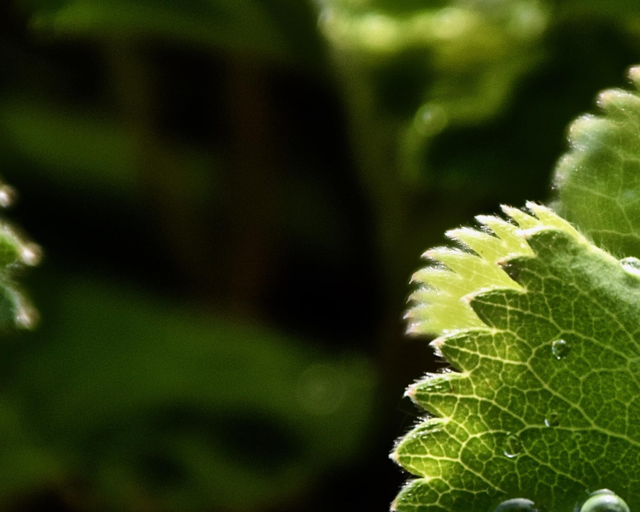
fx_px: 19716
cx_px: 755
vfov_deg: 1.5
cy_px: 308
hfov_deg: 1.9
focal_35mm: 1041
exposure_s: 1/200
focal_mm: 200
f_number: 6.3
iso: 100
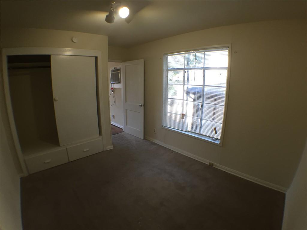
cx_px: 154
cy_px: 115
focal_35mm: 29
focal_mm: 4.15
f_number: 2.2
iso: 32
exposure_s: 1/30
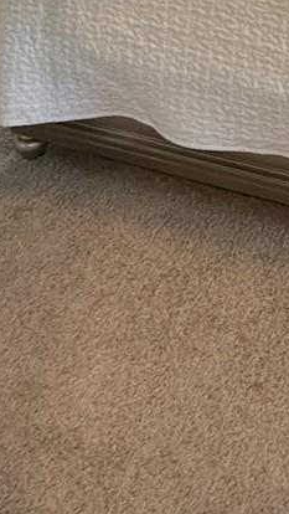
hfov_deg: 18.9
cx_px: 372
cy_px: -200
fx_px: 803
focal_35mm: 59
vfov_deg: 27.6
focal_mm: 2.22
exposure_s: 1/120
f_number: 2.2
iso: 320
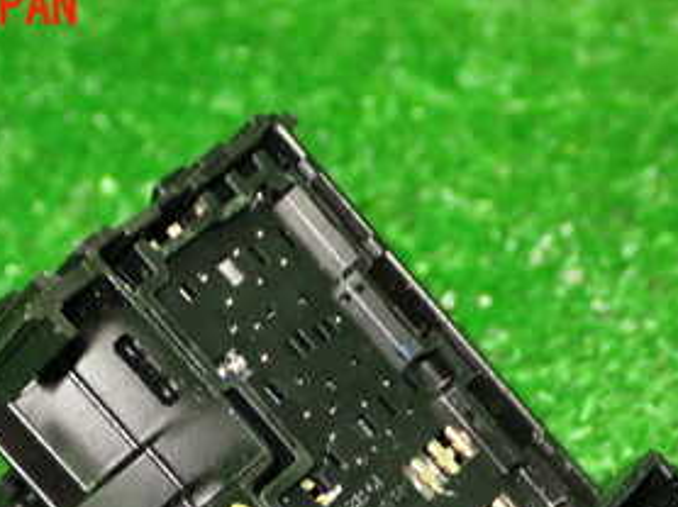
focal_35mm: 108
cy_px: 526
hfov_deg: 18.2
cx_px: 366
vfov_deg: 13.5
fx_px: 2113
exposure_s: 1/15
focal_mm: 9.01
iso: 800
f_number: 3.2
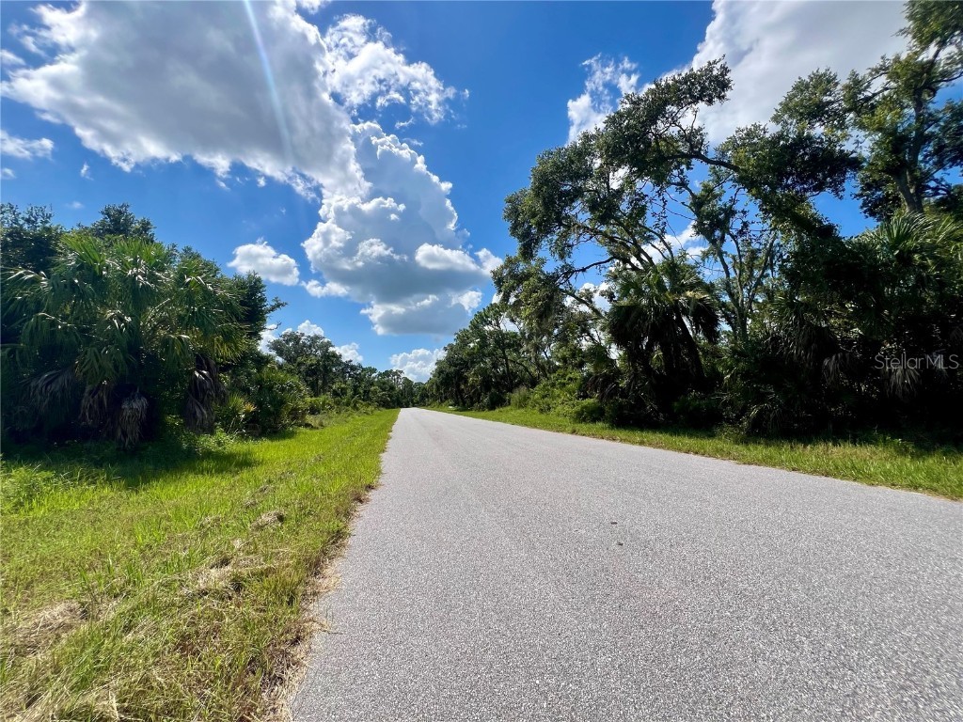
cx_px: 482
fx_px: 362
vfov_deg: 89.9
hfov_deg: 106.2
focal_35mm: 13
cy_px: 361
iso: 32
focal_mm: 1.57
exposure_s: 1/2660
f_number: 1.8
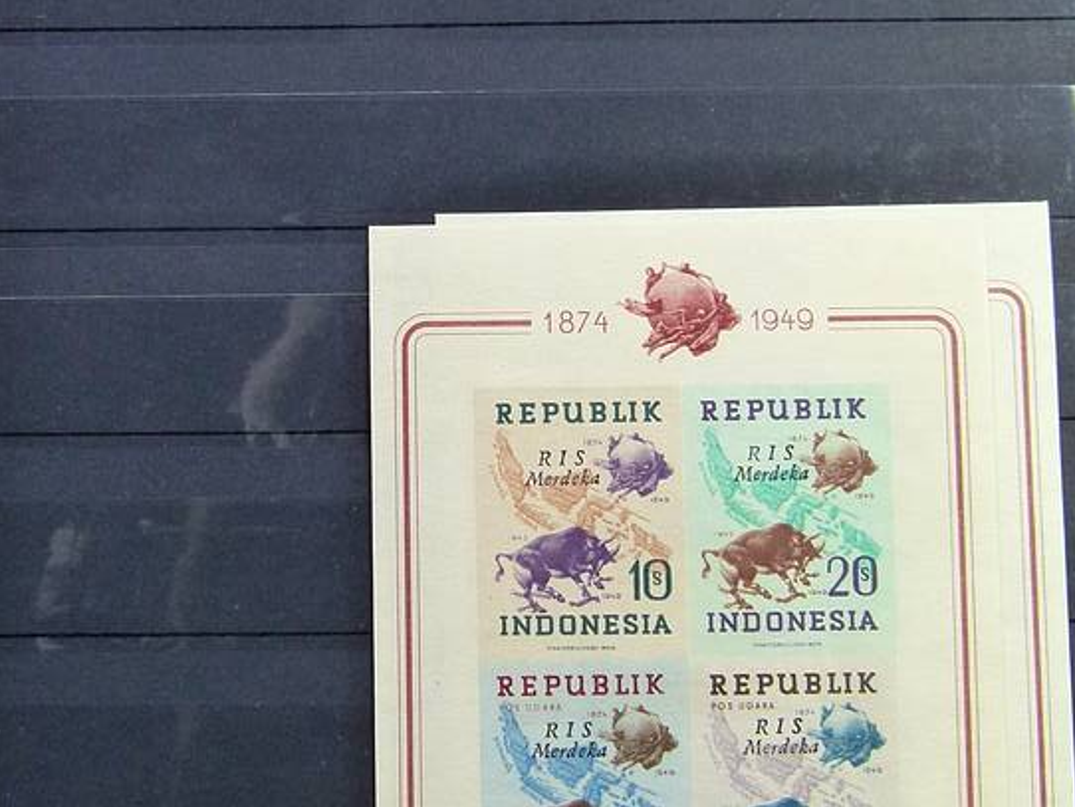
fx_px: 2113
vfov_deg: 21.6
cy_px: 301
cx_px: 428
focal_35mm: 68
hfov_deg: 28.5
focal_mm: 6.5
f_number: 3.1
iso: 160
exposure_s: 1/80
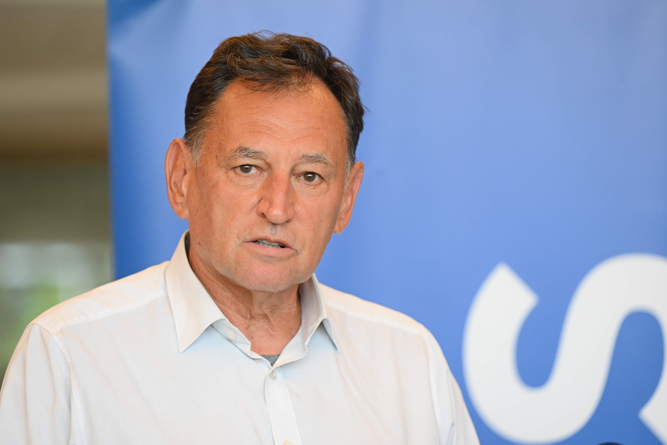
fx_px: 3705
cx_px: 334
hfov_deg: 10.3
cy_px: 222
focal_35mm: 200
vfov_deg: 6.9
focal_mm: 200
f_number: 4
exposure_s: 1/640
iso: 2500
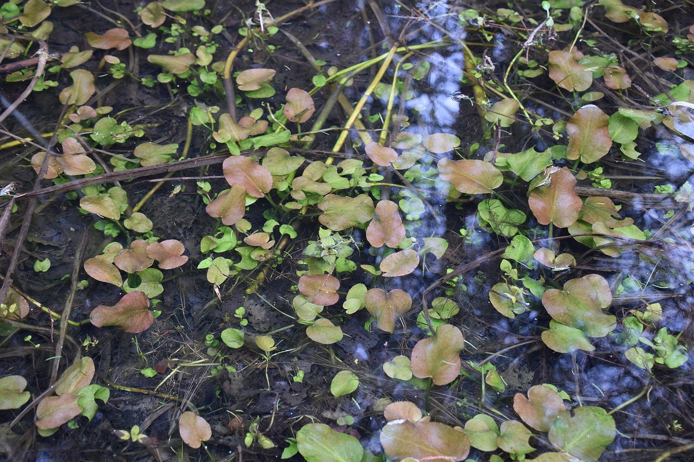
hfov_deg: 46.4
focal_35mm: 42
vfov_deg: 31.9
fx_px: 810
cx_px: 347
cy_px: 231
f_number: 4
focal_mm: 28
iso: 800
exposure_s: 1/125
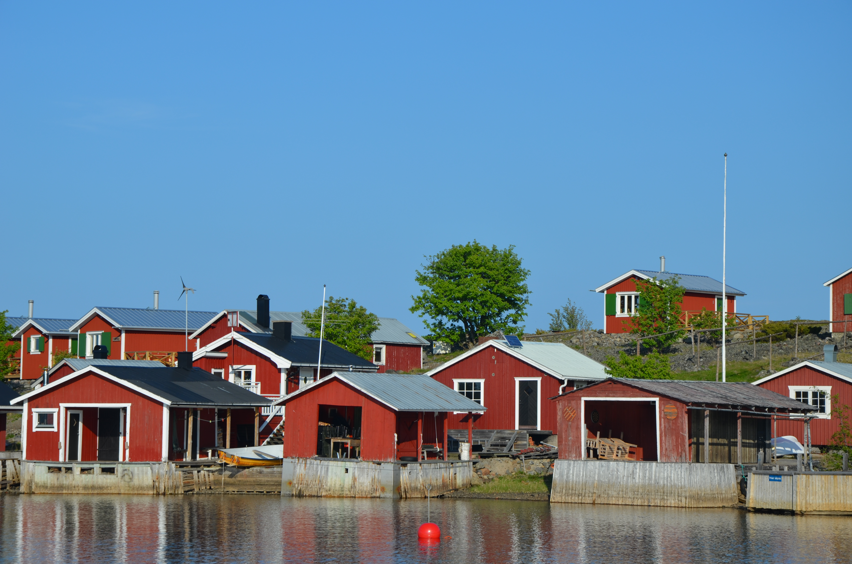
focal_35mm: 112
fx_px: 2657
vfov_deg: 12.1
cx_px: 426
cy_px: 282
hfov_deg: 18.2
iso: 100
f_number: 9
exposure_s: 1/320
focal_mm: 75
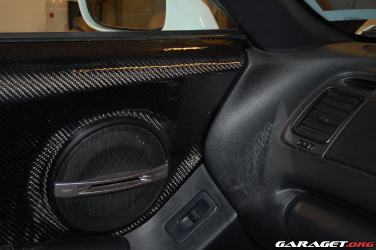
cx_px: 188
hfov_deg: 33.4
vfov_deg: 22.6
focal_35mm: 60
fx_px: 626
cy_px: 125
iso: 400
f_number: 5
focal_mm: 40
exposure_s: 1/60
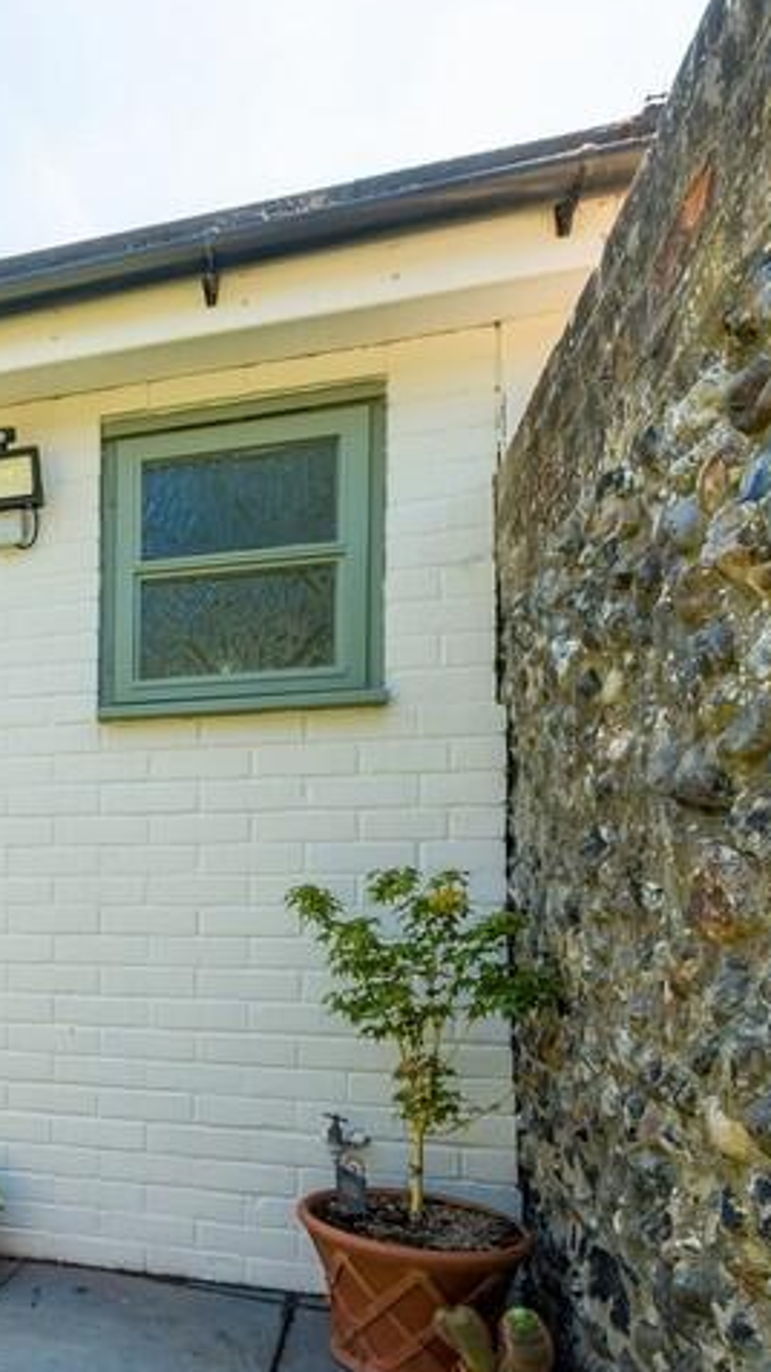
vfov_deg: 68.1
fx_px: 982
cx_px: -152
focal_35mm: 27
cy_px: 903
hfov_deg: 34.4
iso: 160
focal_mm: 8
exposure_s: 1/400
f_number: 9
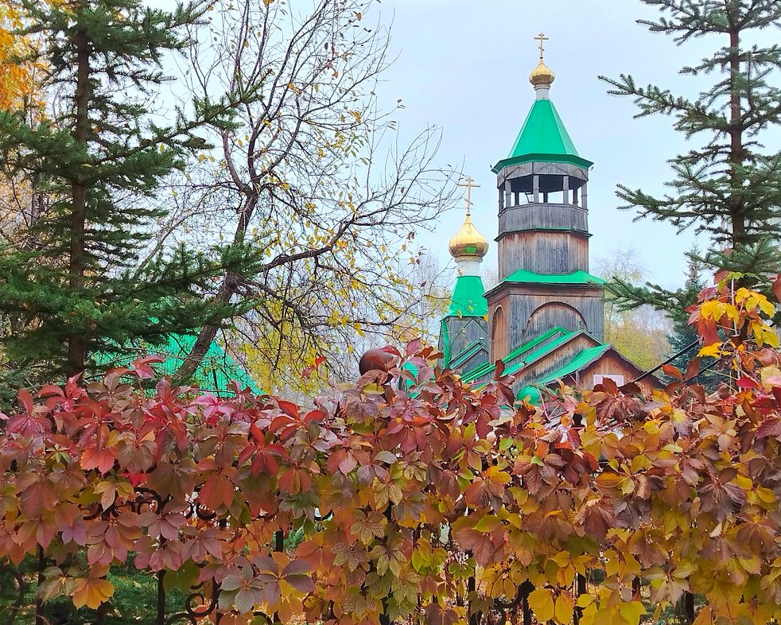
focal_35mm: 52
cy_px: 313
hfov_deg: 36.0
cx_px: 375
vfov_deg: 29.1
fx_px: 1202
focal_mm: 5.25
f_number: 1.75
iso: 100
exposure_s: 1/245
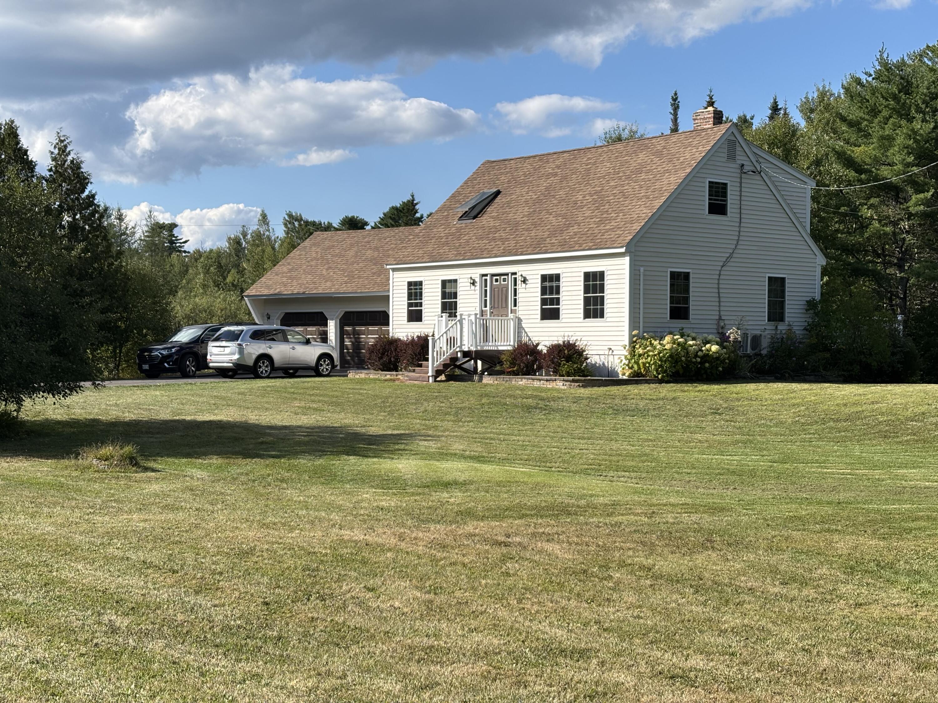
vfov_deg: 28.0
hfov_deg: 36.8
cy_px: 352
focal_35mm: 52
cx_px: 469
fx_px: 1409
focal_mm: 5.96
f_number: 1.6
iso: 40
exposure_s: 1/2062
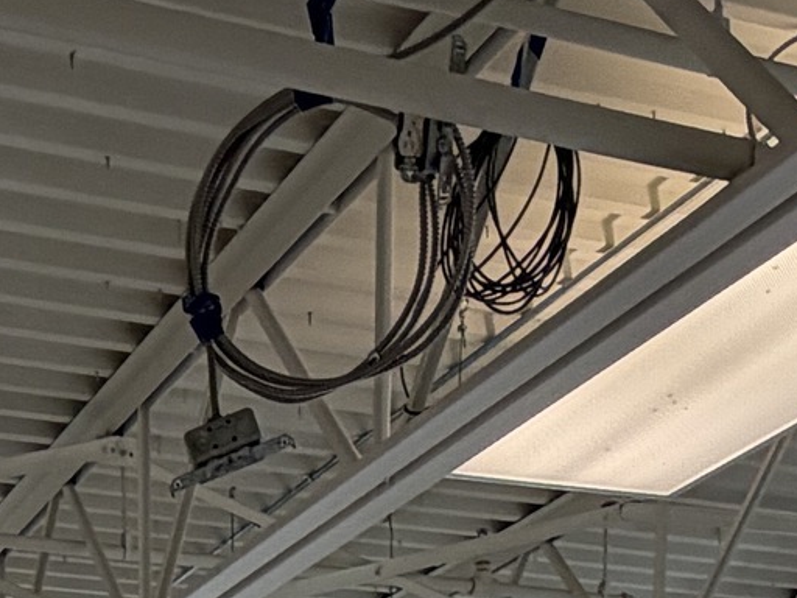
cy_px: 1400
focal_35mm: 84
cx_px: 196
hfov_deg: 23.0
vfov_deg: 13.4
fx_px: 1934
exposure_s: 1/120
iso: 64
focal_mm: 2.22
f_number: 2.2
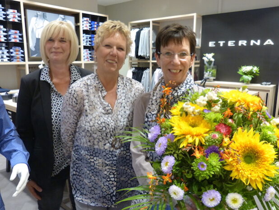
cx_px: 140
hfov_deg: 61.6
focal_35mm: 29
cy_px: 105
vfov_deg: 48.3
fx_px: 234
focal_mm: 5.1
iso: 400
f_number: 2.9
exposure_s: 1/60
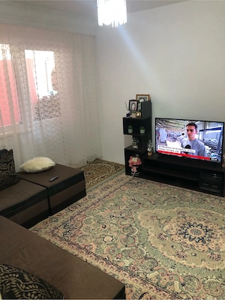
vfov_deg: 63.4
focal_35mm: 28
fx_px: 243
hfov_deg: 49.7
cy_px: 150
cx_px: 112
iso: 100
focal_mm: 3.99
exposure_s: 1/17
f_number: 1.8
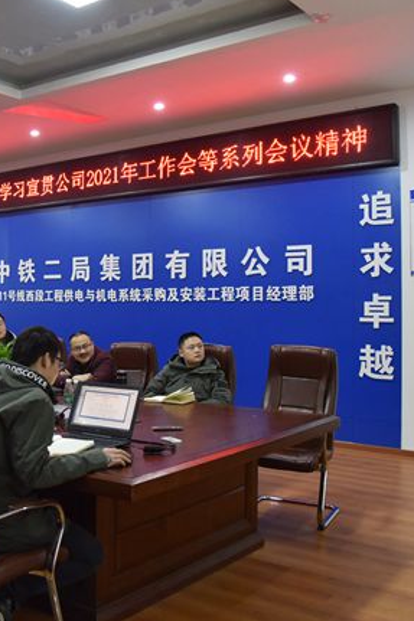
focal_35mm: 39
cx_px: 72
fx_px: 673
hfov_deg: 33.0
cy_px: 290
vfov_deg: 49.5
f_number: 4
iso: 2500
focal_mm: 24
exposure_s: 1/60
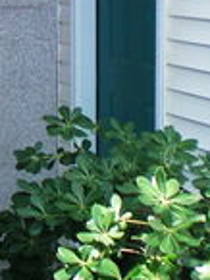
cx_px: -77
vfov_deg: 14.4
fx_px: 1082
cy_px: -27
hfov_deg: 10.8
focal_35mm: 134
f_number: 3.1
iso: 80
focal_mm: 6.3
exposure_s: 1/60
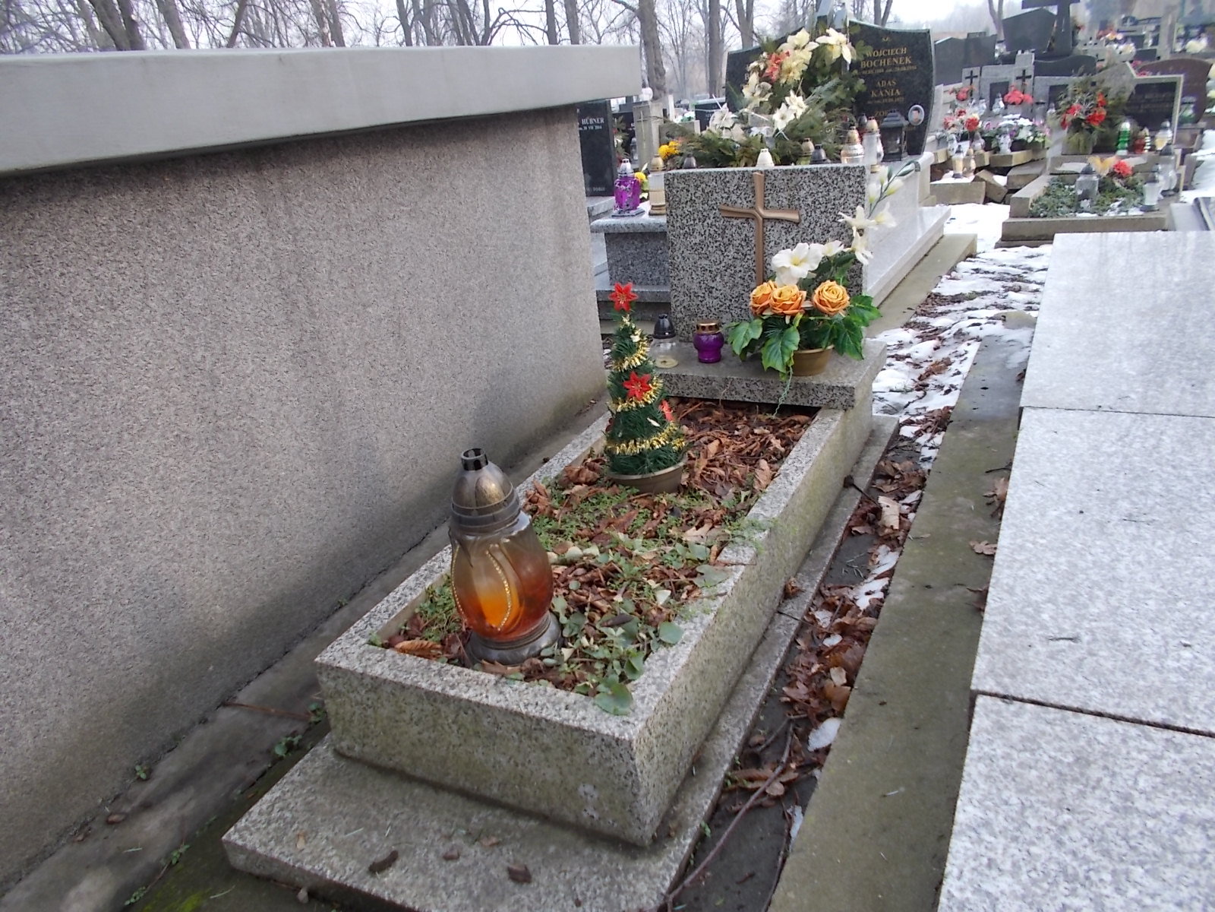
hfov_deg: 67.3
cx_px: 608
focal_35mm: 26
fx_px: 913
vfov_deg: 53.1
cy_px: 456
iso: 80
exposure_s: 1/125
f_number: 3.2
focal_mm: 4.6
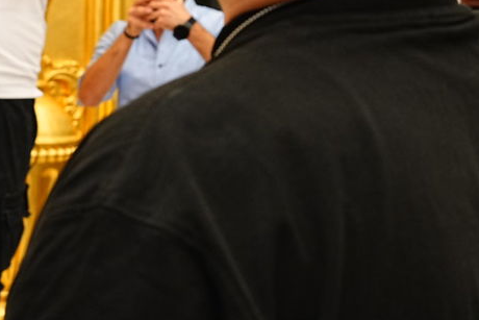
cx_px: 452
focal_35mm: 131
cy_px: 50
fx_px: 1743
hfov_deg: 15.4
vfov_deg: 10.4
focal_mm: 43
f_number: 5.6
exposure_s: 1/200
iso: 1600
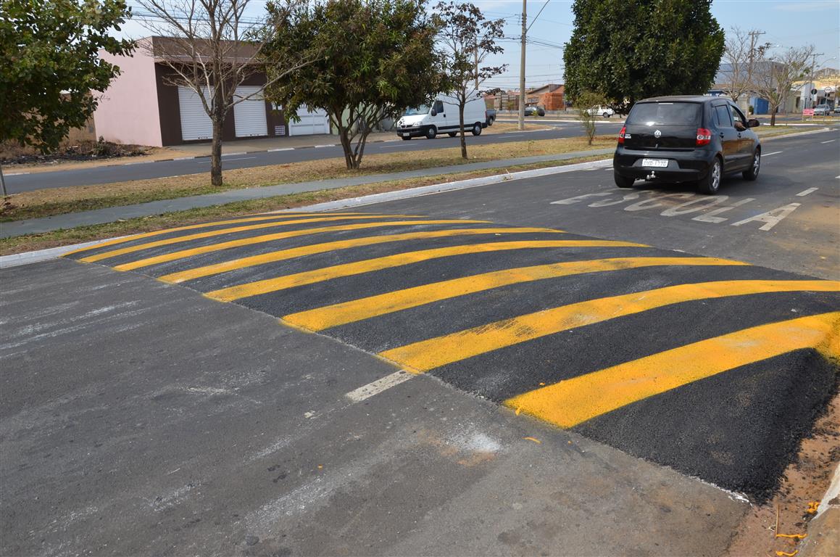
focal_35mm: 27
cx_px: 420
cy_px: 278
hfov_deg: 67.5
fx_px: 629
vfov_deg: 47.7
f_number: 8
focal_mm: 18
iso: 200
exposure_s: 1/250
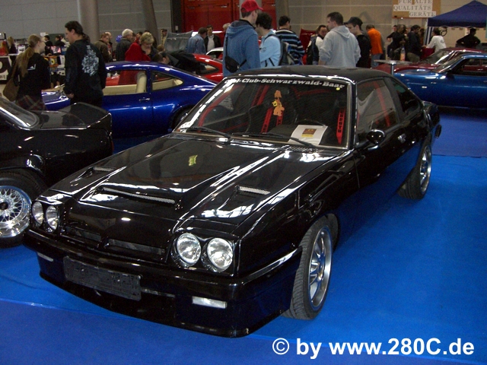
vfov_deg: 37.7
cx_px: 244
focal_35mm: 38
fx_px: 535
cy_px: 182
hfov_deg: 49.0
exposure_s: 1/60
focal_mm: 6.2
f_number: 2.7
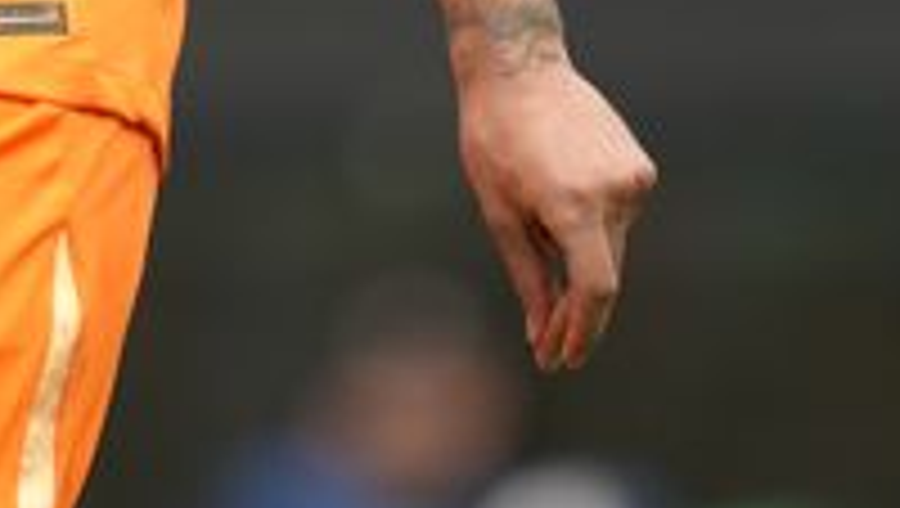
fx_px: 41951
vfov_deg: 0.7
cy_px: -638
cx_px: -468
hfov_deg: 1.2
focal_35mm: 1756
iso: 500
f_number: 2.8
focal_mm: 400
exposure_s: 1/4000
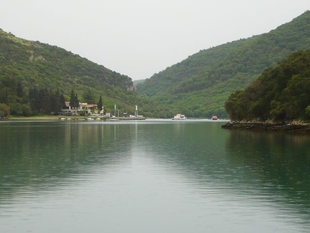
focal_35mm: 106
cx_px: 155
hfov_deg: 18.5
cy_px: 116
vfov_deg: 14.0
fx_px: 949
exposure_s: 1/125
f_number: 4
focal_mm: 11.5
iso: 100
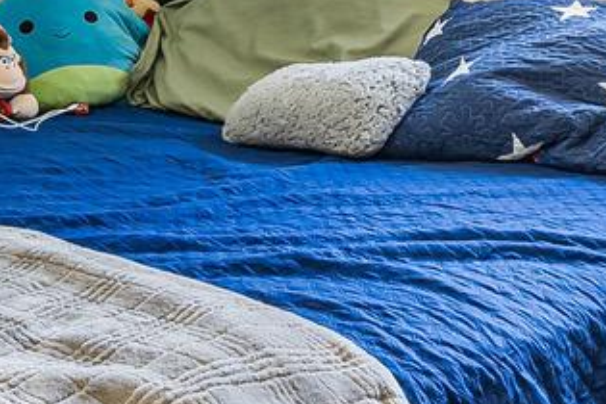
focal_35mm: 91
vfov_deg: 14.3
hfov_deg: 22.3
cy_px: -153
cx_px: 227
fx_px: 1532
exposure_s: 1/6
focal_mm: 14
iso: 250
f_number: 9
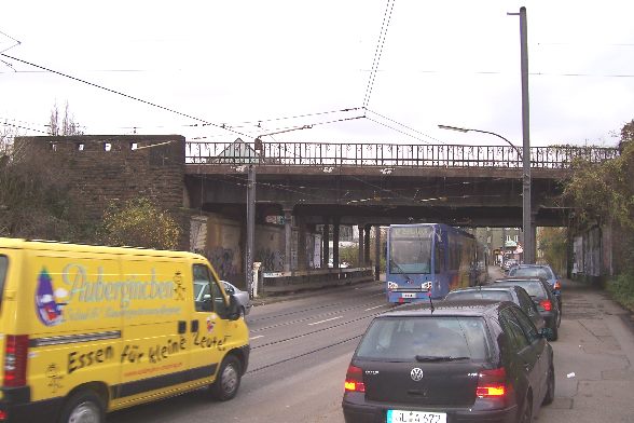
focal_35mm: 34
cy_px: 212
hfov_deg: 55.8
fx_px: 599
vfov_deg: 38.9
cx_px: 317
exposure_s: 1/180
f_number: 2.7
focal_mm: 5.6
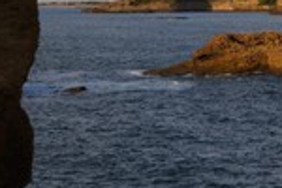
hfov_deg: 16.1
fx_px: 963
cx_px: 323
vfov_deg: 11.0
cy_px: -2
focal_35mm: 123
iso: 200
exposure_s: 1/100
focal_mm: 44
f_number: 16
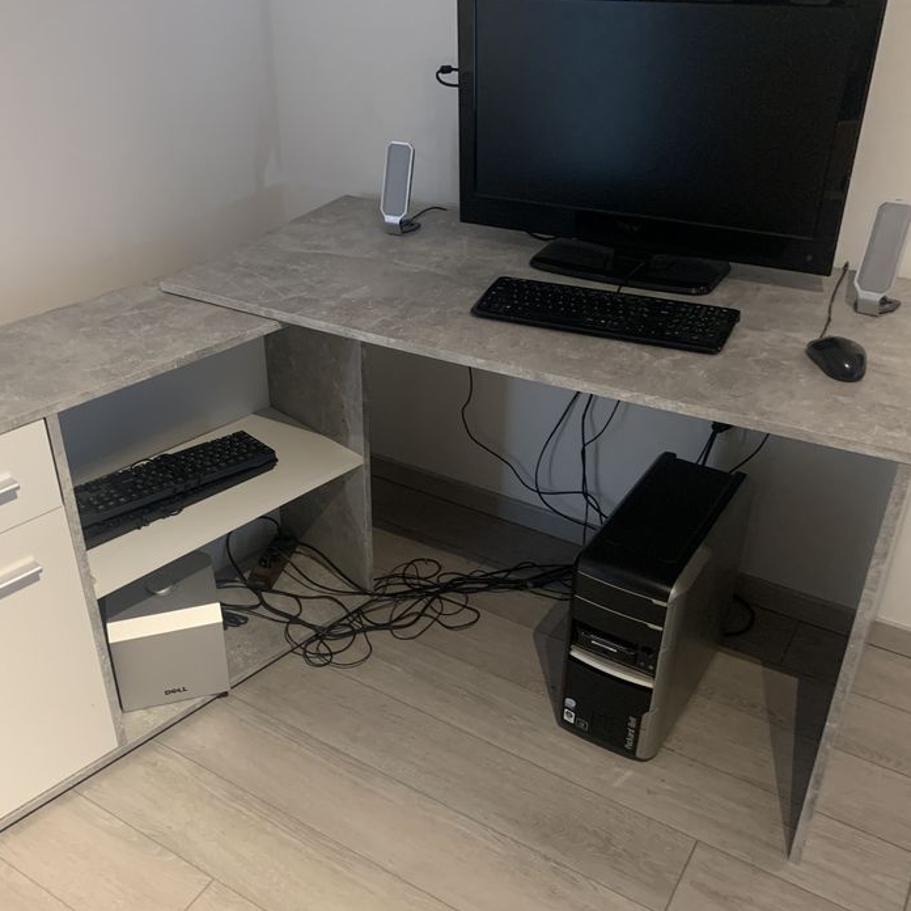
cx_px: 378
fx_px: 983
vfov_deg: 49.7
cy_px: 473
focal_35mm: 33
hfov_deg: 49.5
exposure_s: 1/37
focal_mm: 4.25
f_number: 1.8
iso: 400
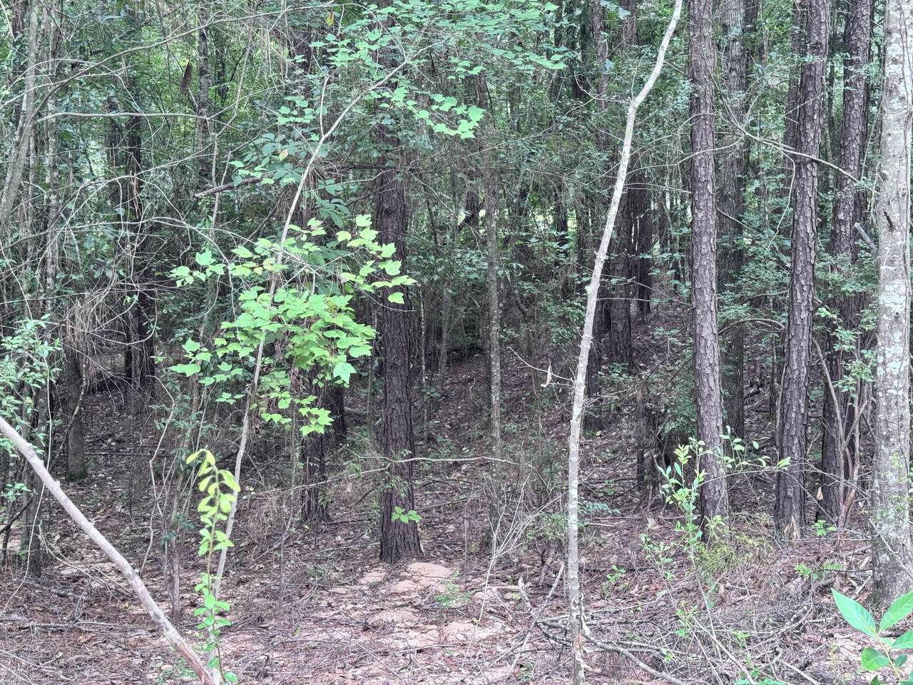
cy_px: 342
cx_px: 456
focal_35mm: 48
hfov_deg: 39.7
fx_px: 1266
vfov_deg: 30.3
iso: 80
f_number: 1.78
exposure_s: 1/171
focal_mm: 6.76
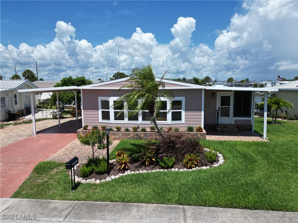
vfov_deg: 56.8
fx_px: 207
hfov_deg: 71.6
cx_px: 149
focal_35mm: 24
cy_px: 112
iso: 110
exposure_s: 1/4000
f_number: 1.7
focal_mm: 6.72
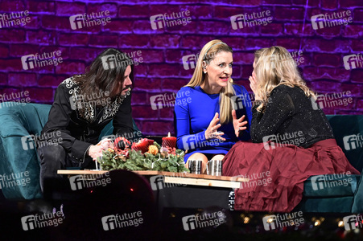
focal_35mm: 200
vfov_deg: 6.9
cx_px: 182
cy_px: 120
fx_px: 2015
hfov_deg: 10.3
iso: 3200
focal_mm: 200
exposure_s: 1/320
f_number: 3.2
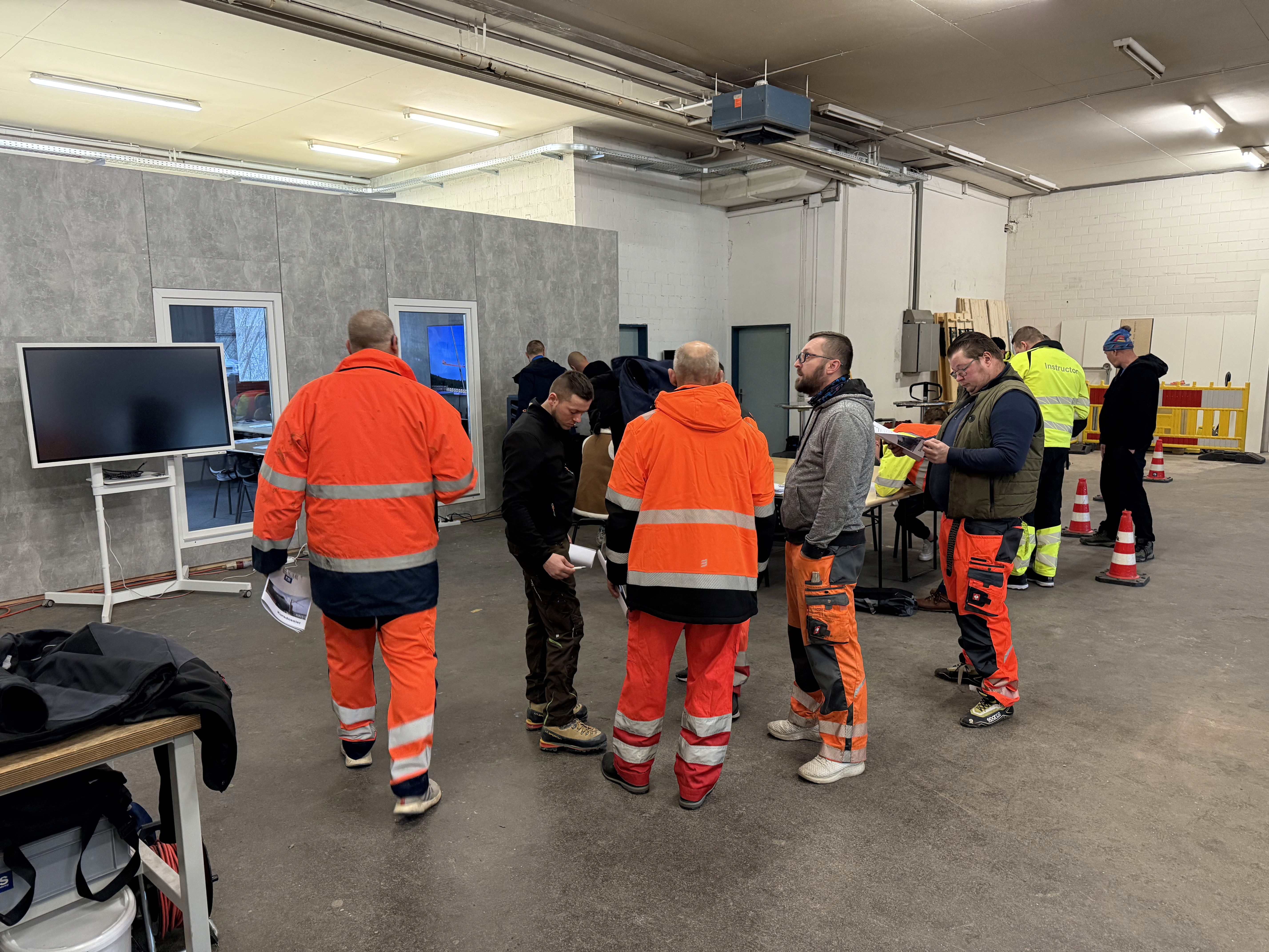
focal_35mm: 24
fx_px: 880
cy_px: 476
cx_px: 634
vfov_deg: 56.8
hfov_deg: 71.6
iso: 400
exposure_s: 1/50
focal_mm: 6.76
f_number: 1.78
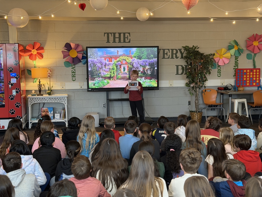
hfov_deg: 38.9
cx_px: 129
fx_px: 371
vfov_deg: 29.7
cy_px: 100
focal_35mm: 49
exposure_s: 1/60
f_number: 1.78
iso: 200
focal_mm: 6.76
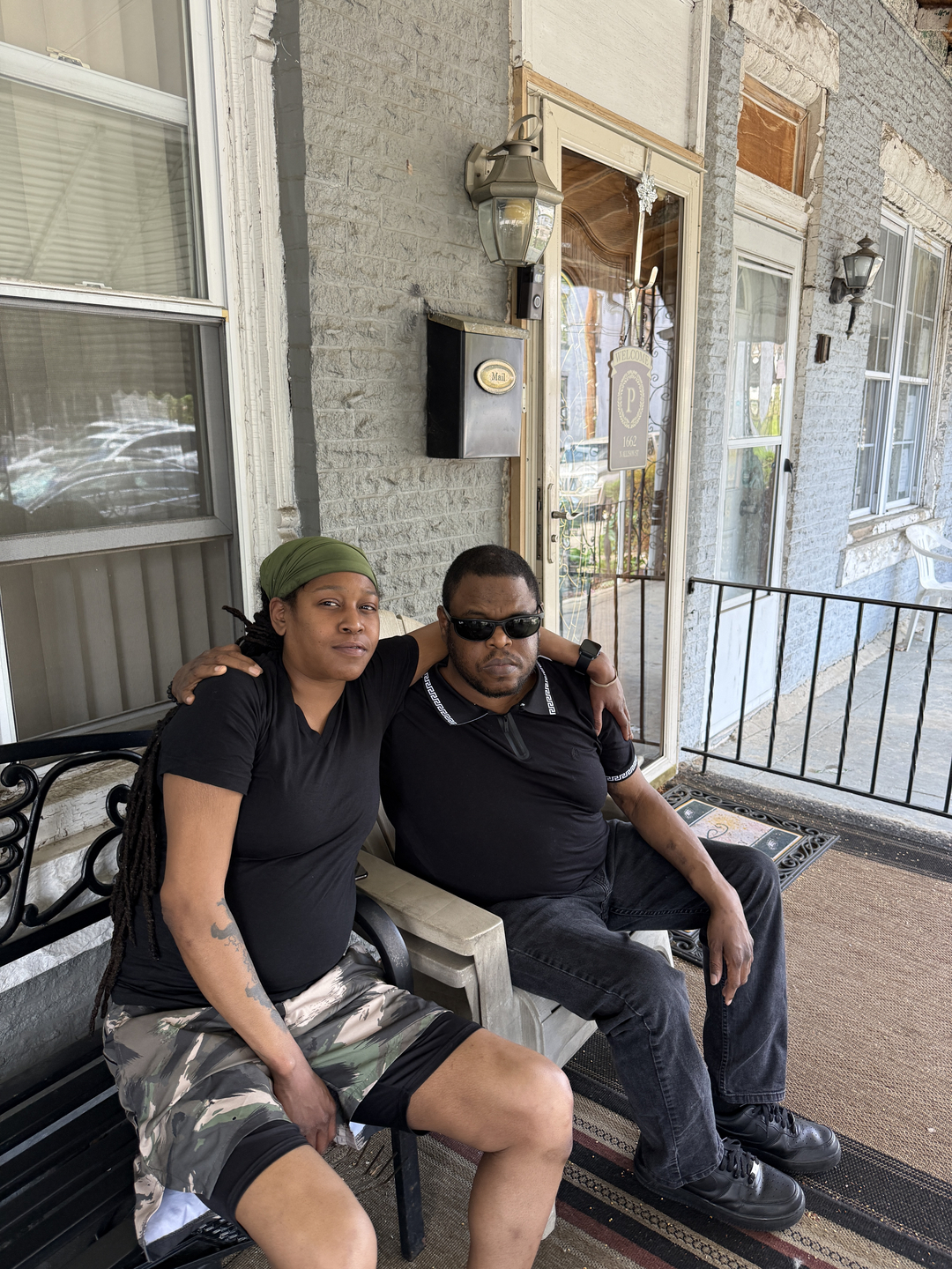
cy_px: 634
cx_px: 476
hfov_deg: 56.8
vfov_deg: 71.6
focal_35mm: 24
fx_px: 880
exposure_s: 1/156
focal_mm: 6.76
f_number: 1.78
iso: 125
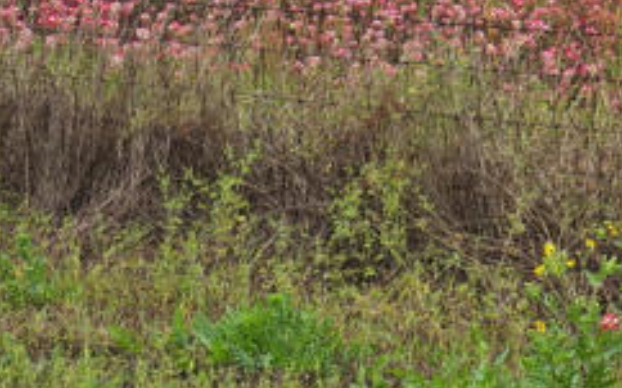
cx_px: 442
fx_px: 4083
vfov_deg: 5.4
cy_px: -85
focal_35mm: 241
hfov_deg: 8.7
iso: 200
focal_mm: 52
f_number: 5.6
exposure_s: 1/160
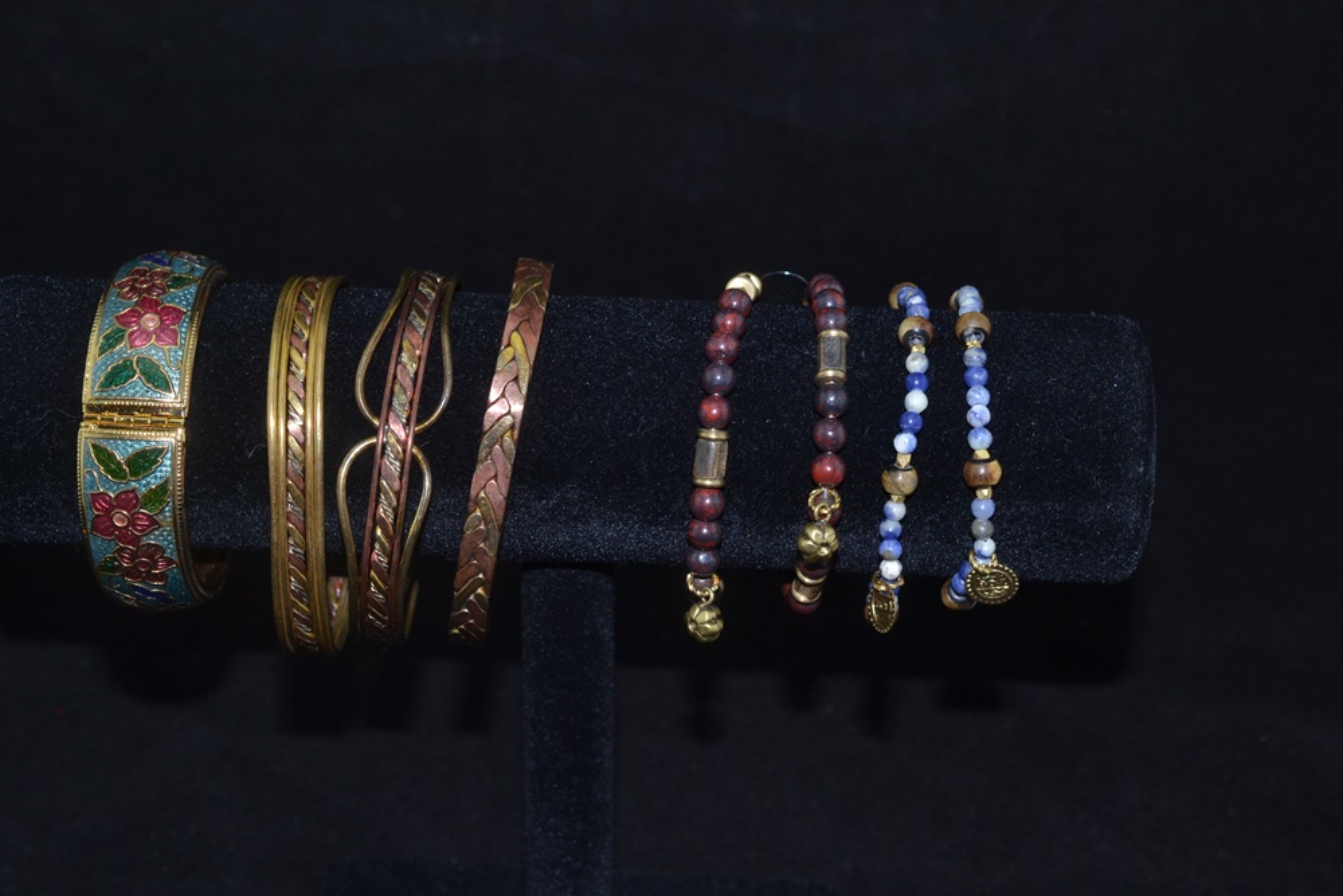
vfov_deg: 22.6
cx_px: 672
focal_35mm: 60
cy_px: 448
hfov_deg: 33.4
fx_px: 2239
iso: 100
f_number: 8
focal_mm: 40
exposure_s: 1/60
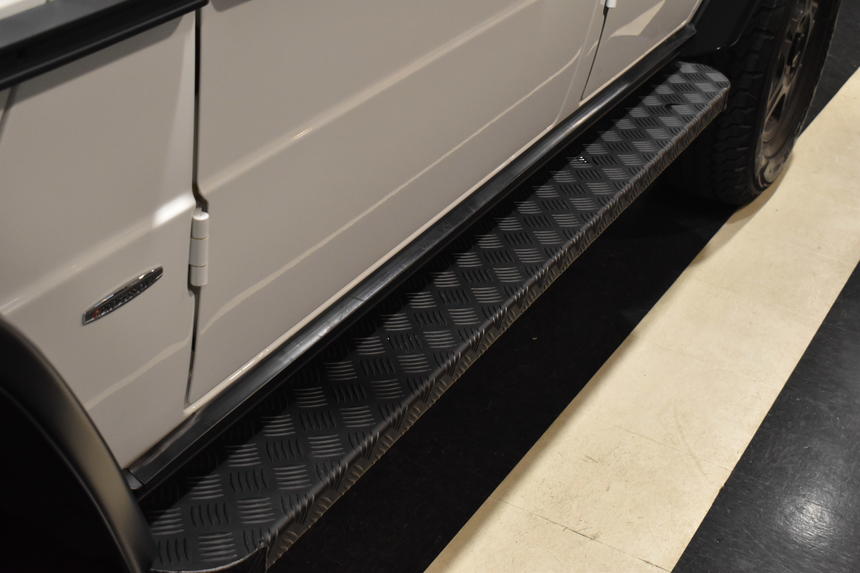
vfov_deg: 23.8
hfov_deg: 35.1
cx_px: 430
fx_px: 1362
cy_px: 286
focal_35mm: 57
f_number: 8
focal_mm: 38
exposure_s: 1/60
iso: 1800
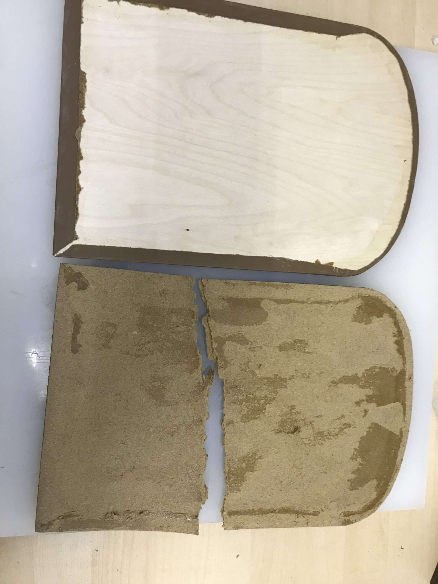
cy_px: 292
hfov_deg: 49.7
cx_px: 219
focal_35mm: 28
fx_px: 472
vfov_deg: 63.4
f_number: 1.8
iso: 40
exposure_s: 1/17
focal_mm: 3.99
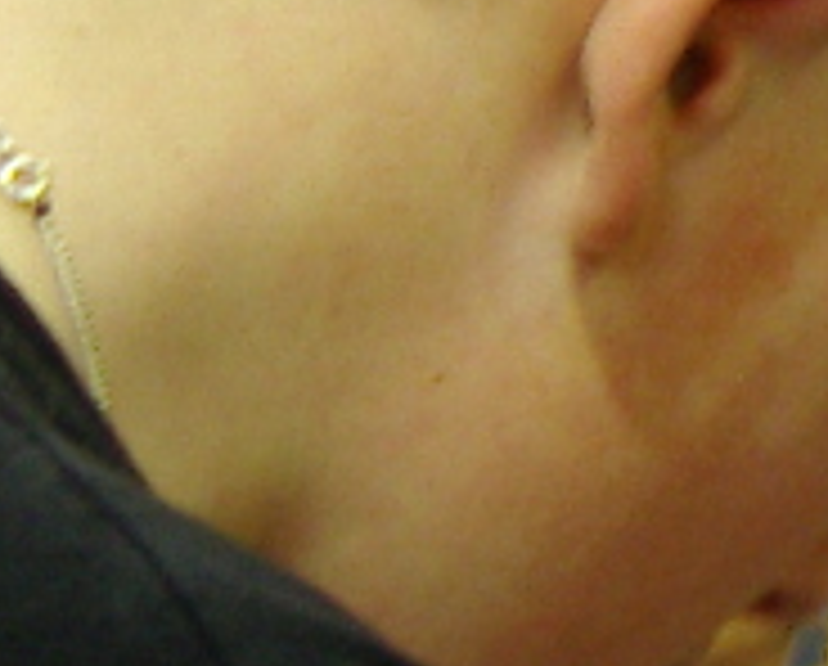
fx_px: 5059
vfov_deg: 7.5
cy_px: 396
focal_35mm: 206
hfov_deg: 8.4
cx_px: 2097
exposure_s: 1/10
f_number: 2.6
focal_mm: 5.8
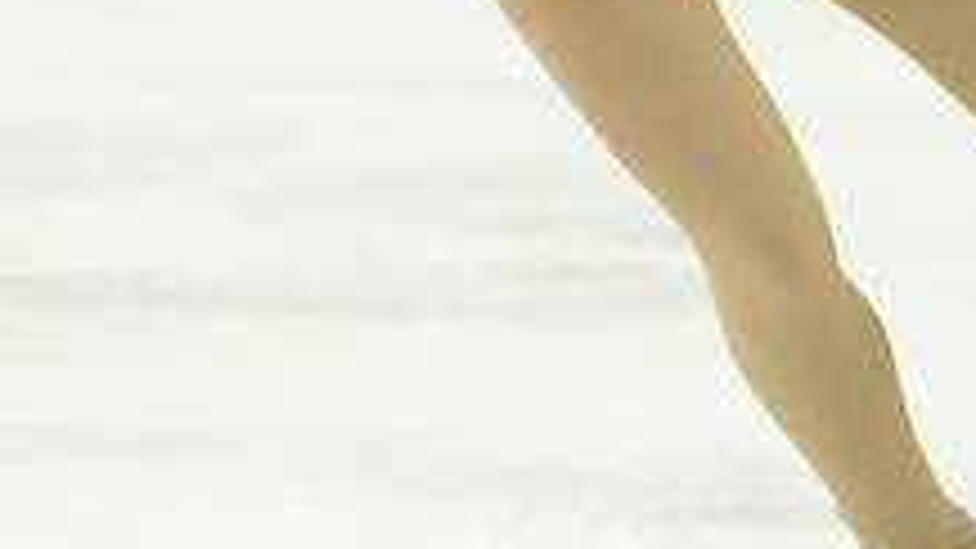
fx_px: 29887
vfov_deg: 1.1
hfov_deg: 1.9
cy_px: -452
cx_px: 787
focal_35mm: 1155
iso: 3200
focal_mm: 200
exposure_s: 1/500
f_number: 5.6
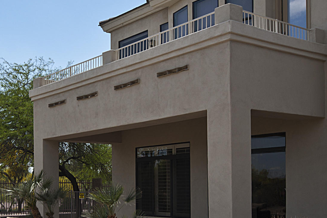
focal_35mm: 55
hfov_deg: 35.3
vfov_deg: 24.1
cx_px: 73
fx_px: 499
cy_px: 183
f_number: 10
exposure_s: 1/160
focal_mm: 20
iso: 100
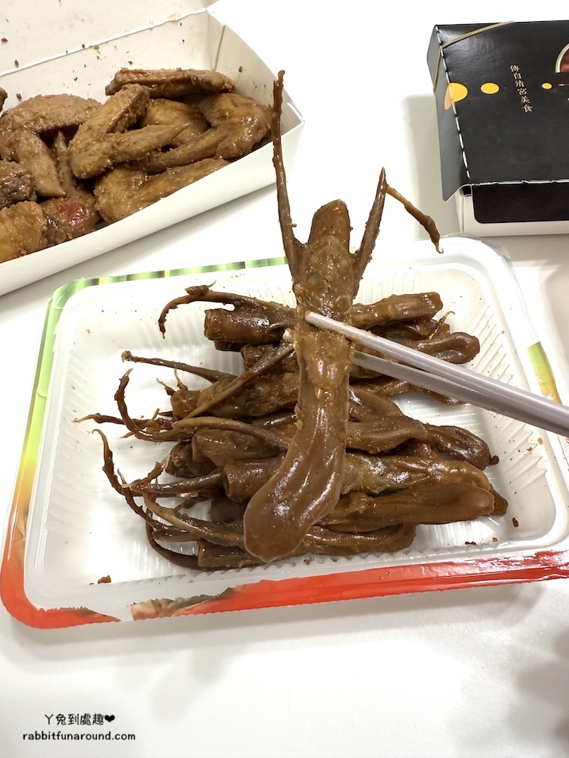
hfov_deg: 56.8
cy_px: 379
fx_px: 526
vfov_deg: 71.6
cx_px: 284
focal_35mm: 24
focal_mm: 2.22
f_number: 2.2
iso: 250
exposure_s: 1/120
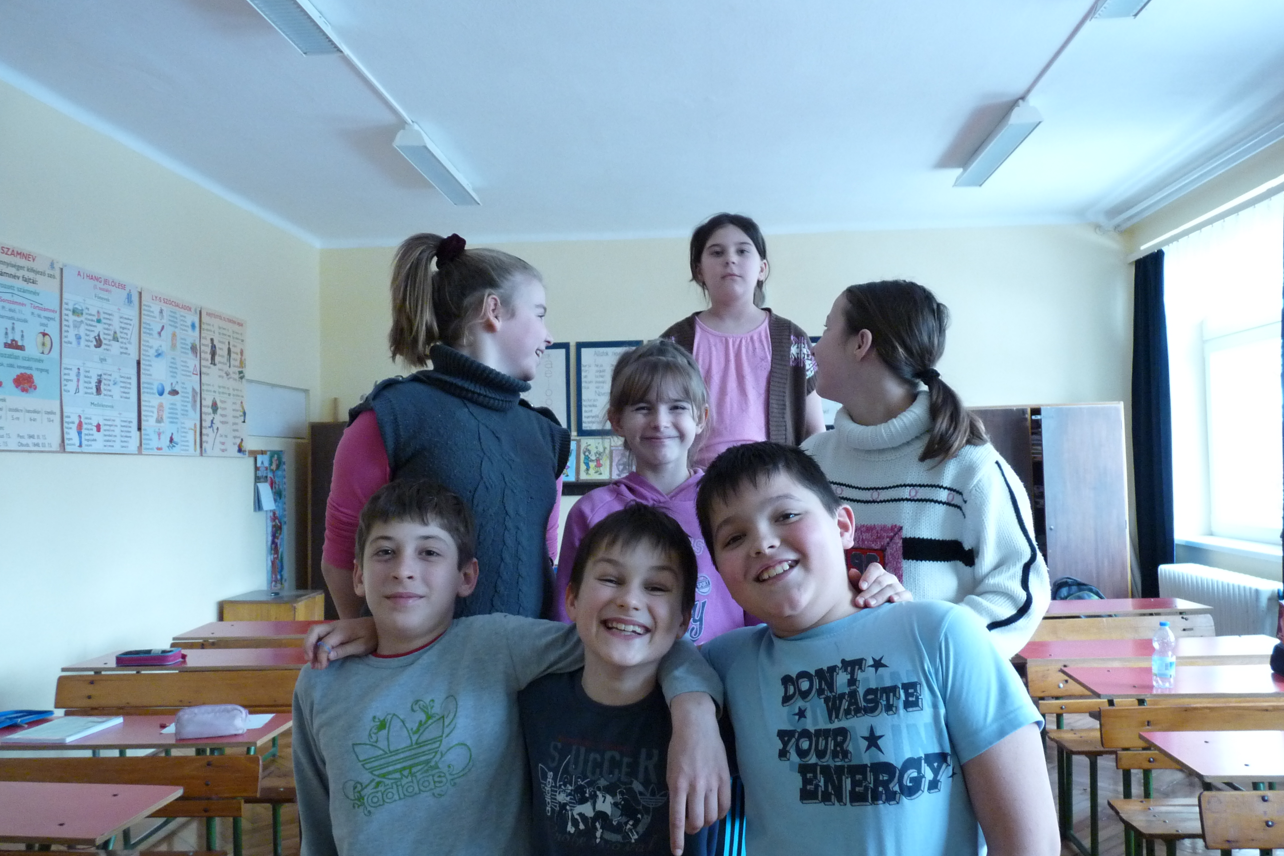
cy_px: 439
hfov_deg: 63.6
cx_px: 662
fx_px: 1034
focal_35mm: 29
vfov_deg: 45.0
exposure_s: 1/30
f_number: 2.8
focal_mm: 4.8
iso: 400
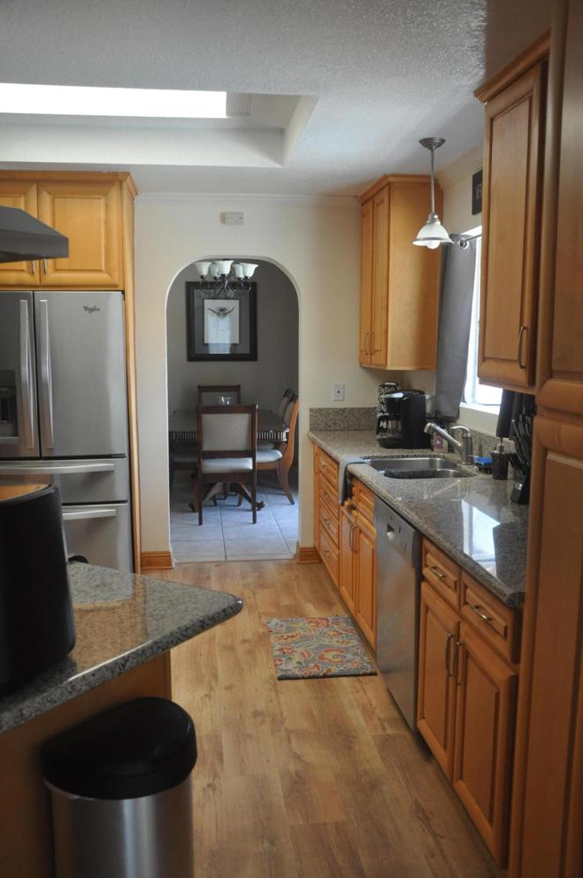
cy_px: 445
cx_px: 300
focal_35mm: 33
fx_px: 792
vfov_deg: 58.0
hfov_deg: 40.4
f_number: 5.6
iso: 1000
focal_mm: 21
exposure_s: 1/125
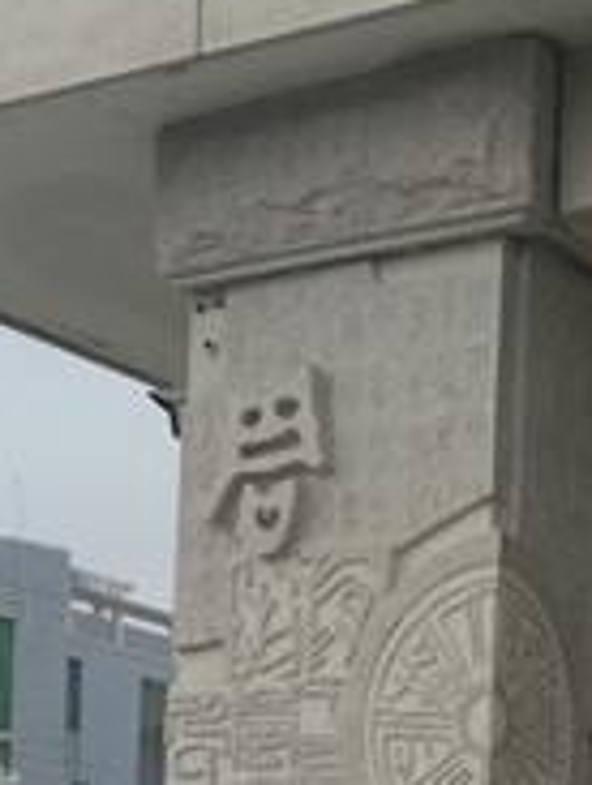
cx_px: 378
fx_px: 2227
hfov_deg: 15.1
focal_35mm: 98
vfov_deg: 18.0
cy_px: 1158
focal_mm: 4.04
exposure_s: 1/819
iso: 50
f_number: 2
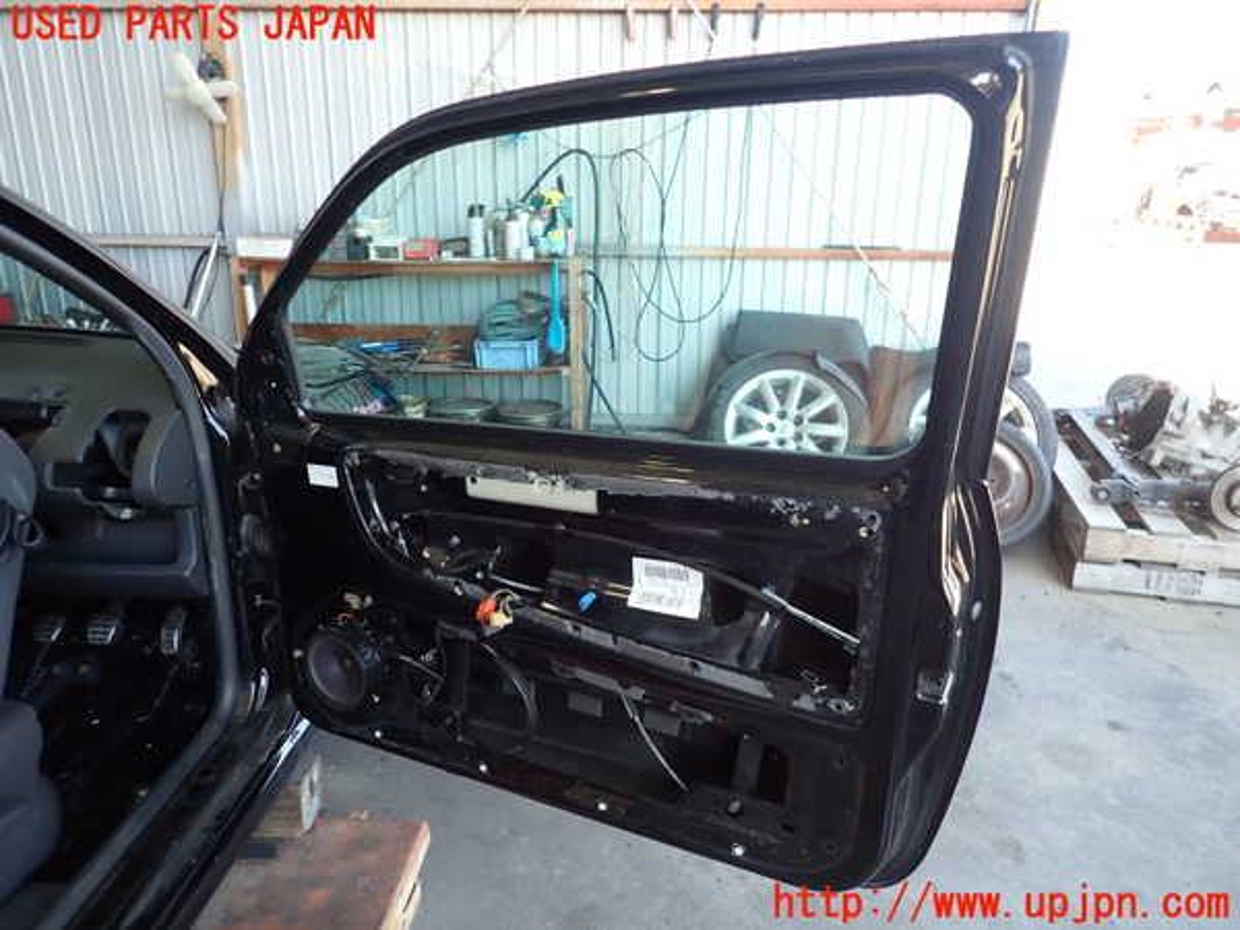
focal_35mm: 25
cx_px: 620
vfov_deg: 54.9
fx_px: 896
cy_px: 465
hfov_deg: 69.4
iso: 100
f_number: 2
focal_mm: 4.5
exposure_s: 1/80
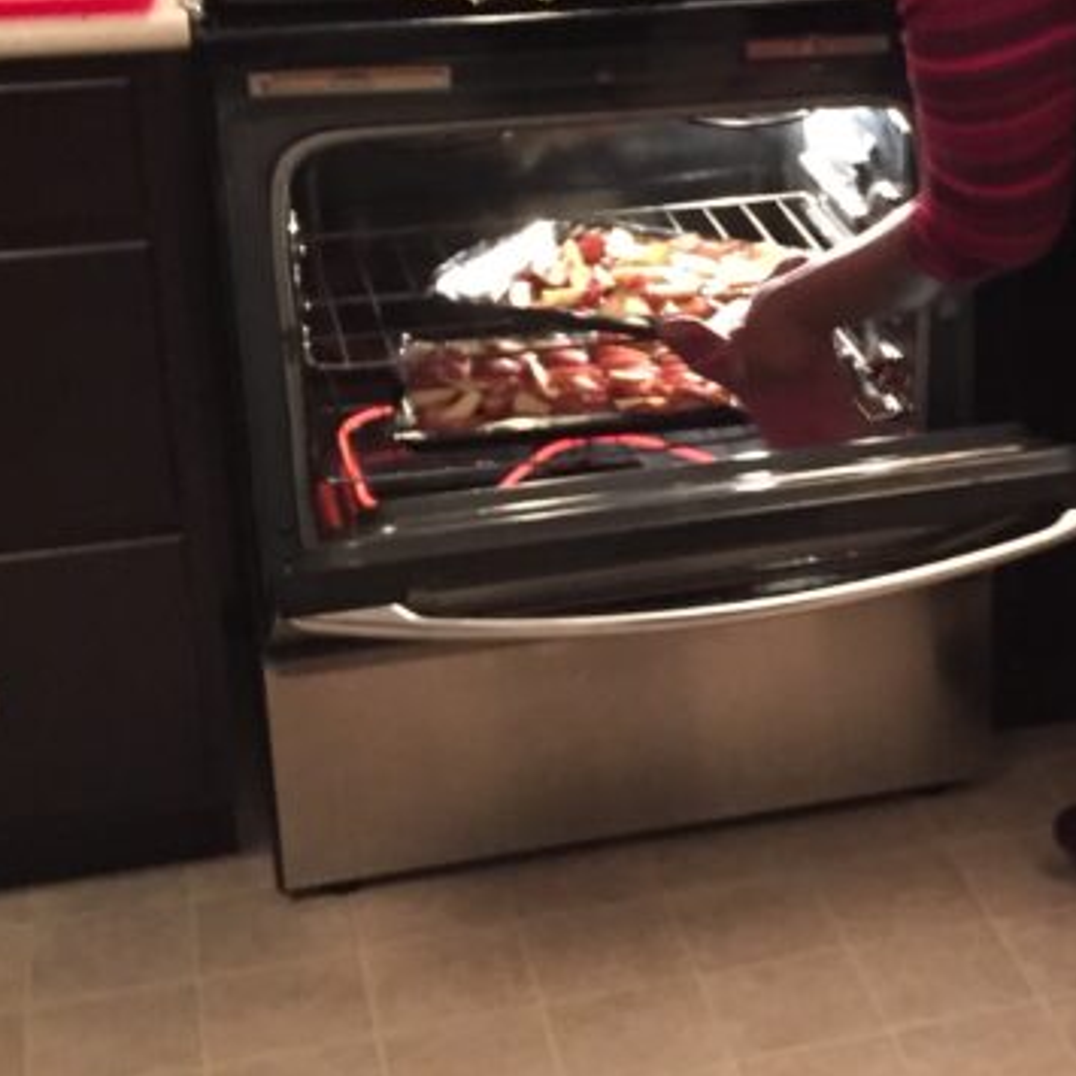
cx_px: 1100
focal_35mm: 74
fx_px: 2602
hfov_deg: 22.4
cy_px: 379
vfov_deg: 23.3
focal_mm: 4.15
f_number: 2.2
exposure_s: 1/15
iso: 500
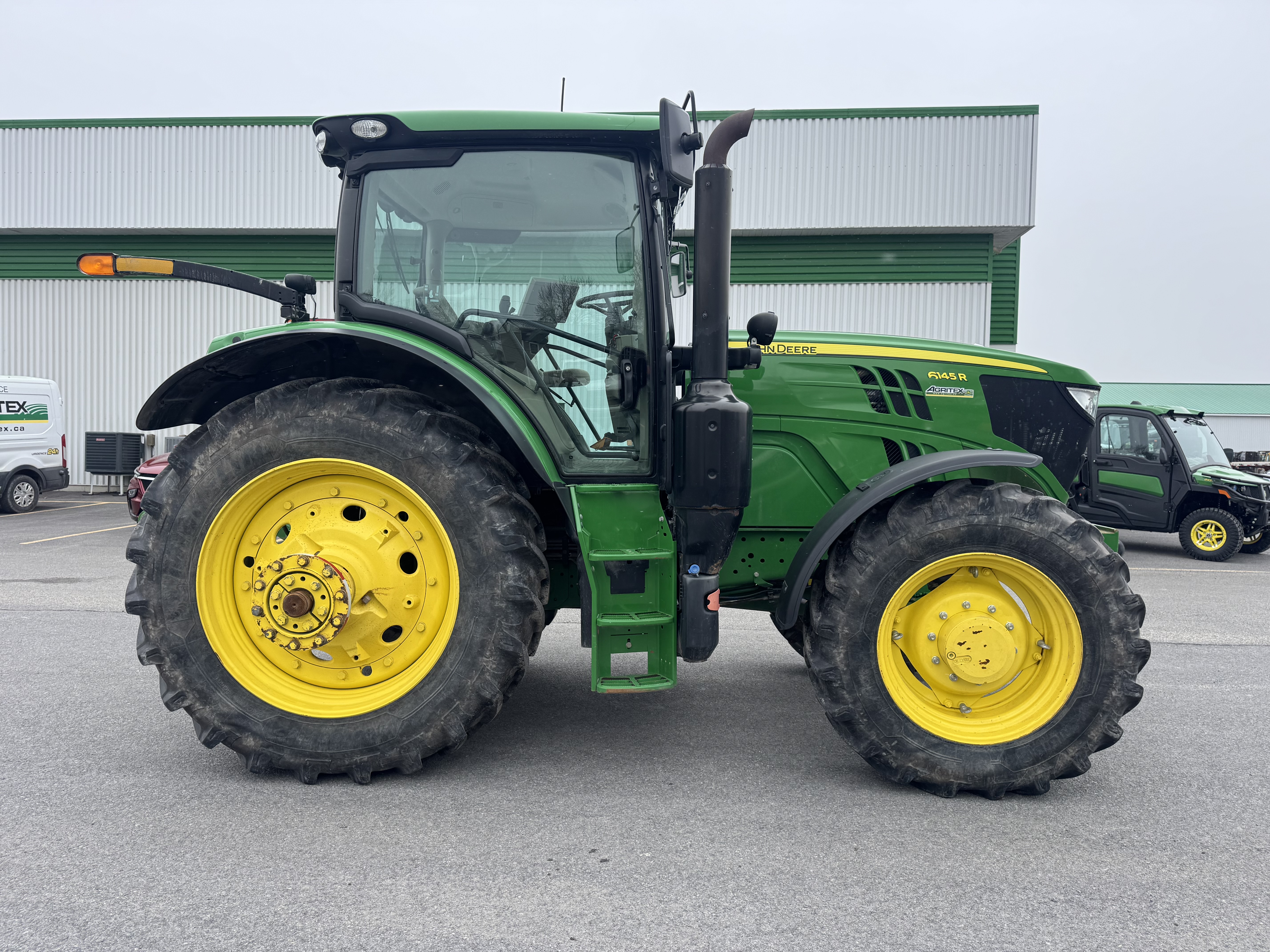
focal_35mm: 24
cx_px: 635
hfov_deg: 71.6
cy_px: 476
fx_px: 881
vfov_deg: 56.8
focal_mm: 6.76
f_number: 1.78
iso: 80
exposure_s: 1/1395
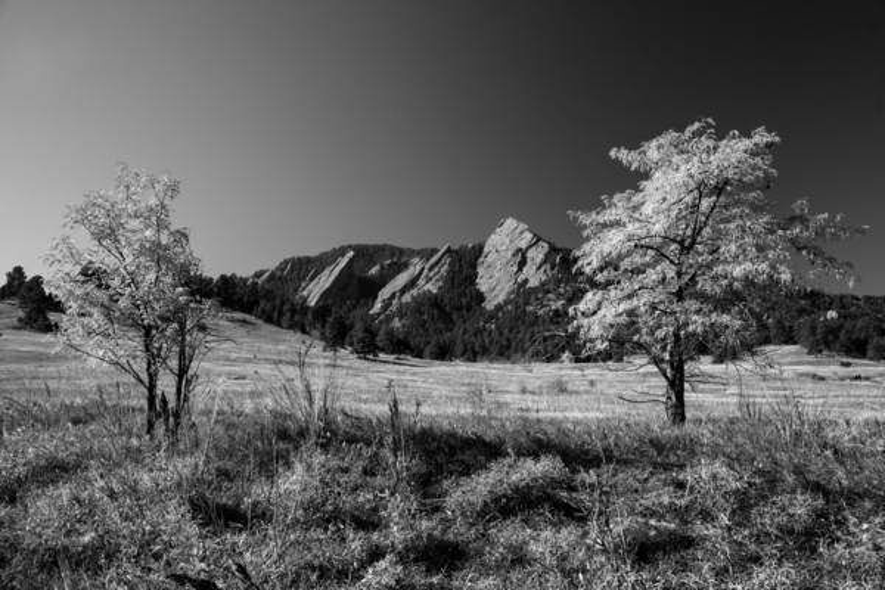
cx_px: 442
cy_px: 295
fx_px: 787
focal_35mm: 32
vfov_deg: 41.1
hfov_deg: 58.7
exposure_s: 1/500
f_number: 8
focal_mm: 32
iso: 400
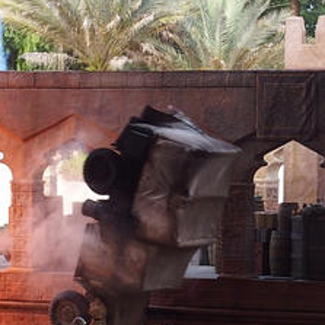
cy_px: 200
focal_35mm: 123
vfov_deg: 14.2
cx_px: -31
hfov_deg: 13.9
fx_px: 1307
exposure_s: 1/125
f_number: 3.2
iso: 100
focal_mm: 13.2
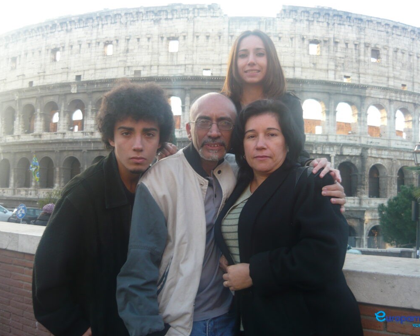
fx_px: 435
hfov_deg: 51.5
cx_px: 226
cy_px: 167
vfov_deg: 42.2
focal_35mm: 35
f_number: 2.8
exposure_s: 1/100
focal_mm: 5.5
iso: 100
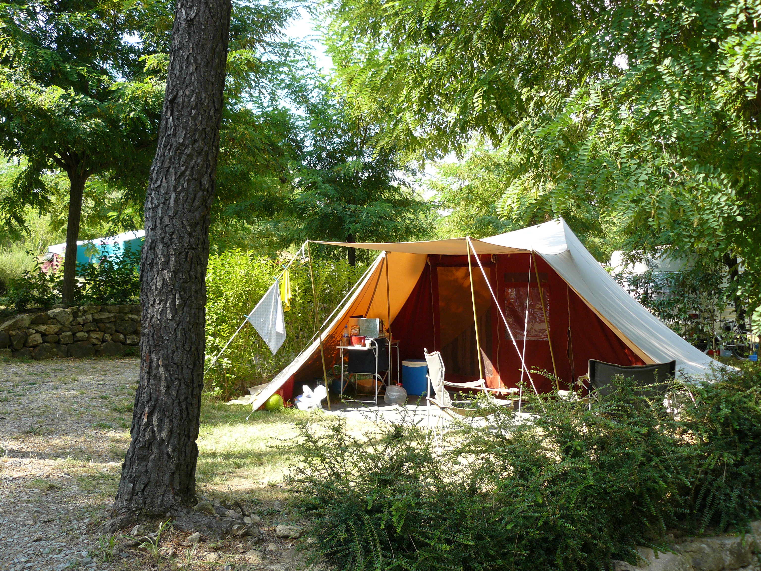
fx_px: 791
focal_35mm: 36
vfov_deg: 39.7
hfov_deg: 51.4
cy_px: 286
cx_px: 380
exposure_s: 1/125
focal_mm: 6
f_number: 3.6
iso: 100
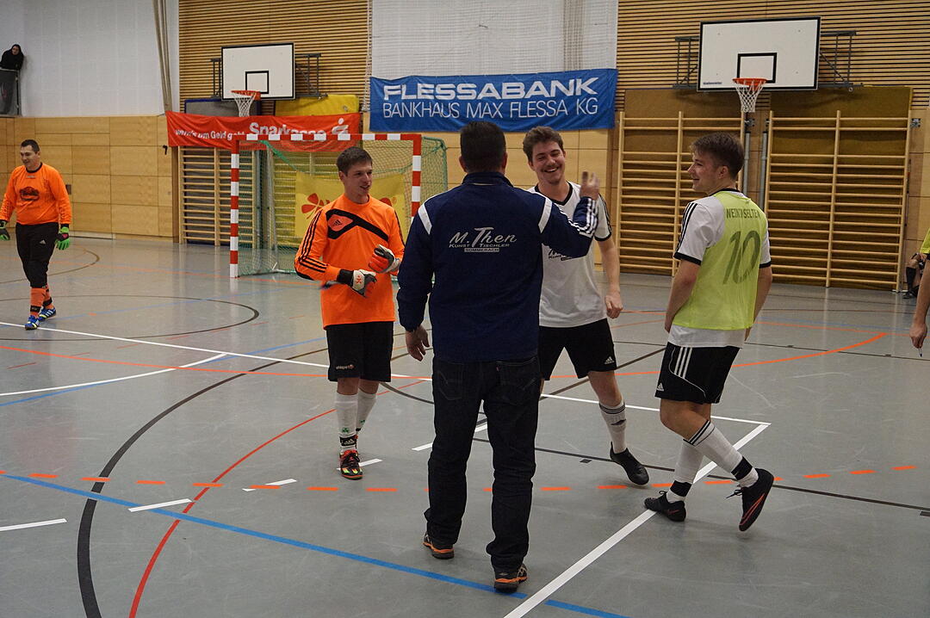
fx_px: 1084
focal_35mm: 42
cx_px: 465
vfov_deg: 31.8
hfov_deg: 46.4
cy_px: 309
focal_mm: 28
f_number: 4.5
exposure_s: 1/250
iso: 3200
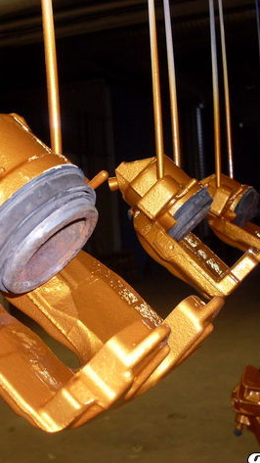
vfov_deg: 37.2
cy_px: 233
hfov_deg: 21.4
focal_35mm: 56
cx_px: 103
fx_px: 686
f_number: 2.8
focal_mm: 6.3
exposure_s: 1/45
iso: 100
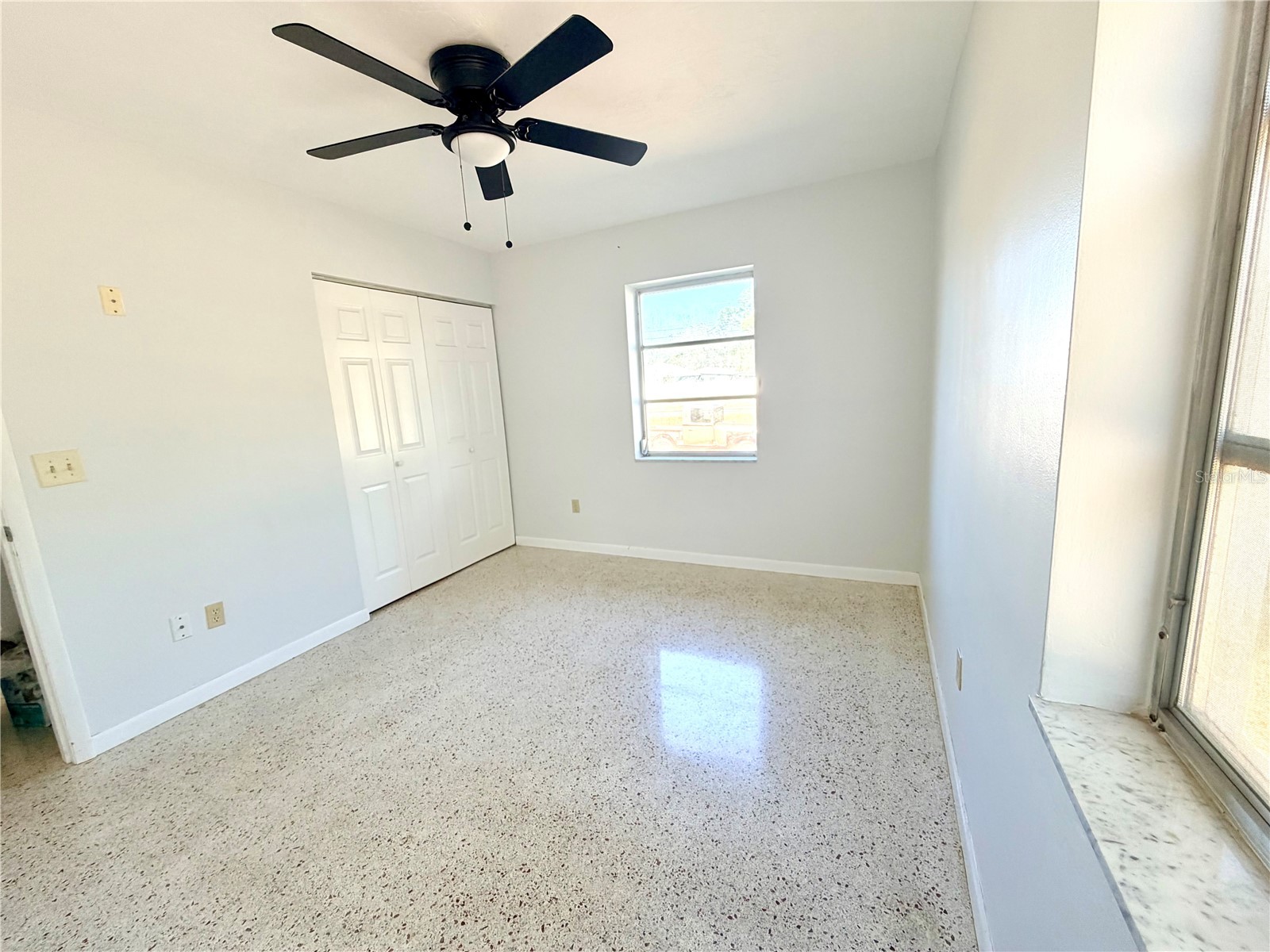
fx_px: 514
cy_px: 476
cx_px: 635
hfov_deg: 102.1
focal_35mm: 14
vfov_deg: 85.7
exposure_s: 1/121
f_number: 2.2
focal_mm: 2.22
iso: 125
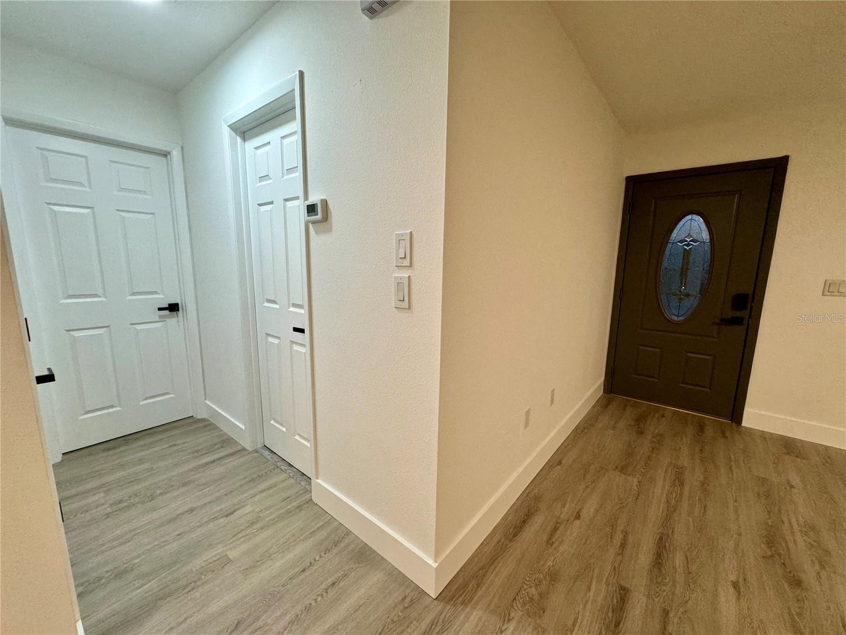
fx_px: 342
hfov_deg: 102.1
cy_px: 318
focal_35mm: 14
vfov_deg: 85.7
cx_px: 423
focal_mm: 2.22
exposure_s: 1/120
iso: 160
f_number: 2.2
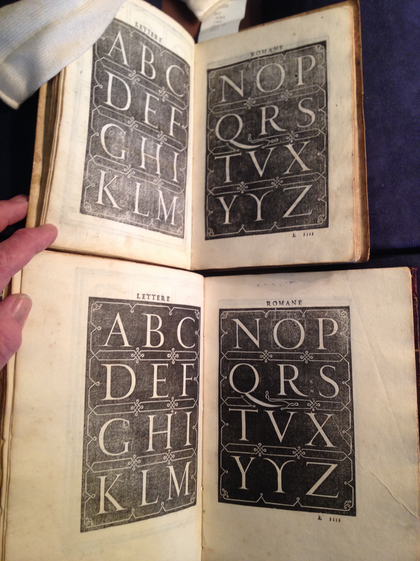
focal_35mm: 35
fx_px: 566
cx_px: 210
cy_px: 280
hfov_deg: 40.7
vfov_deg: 52.6
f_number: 2.4
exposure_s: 1/20
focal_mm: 4.28
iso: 80
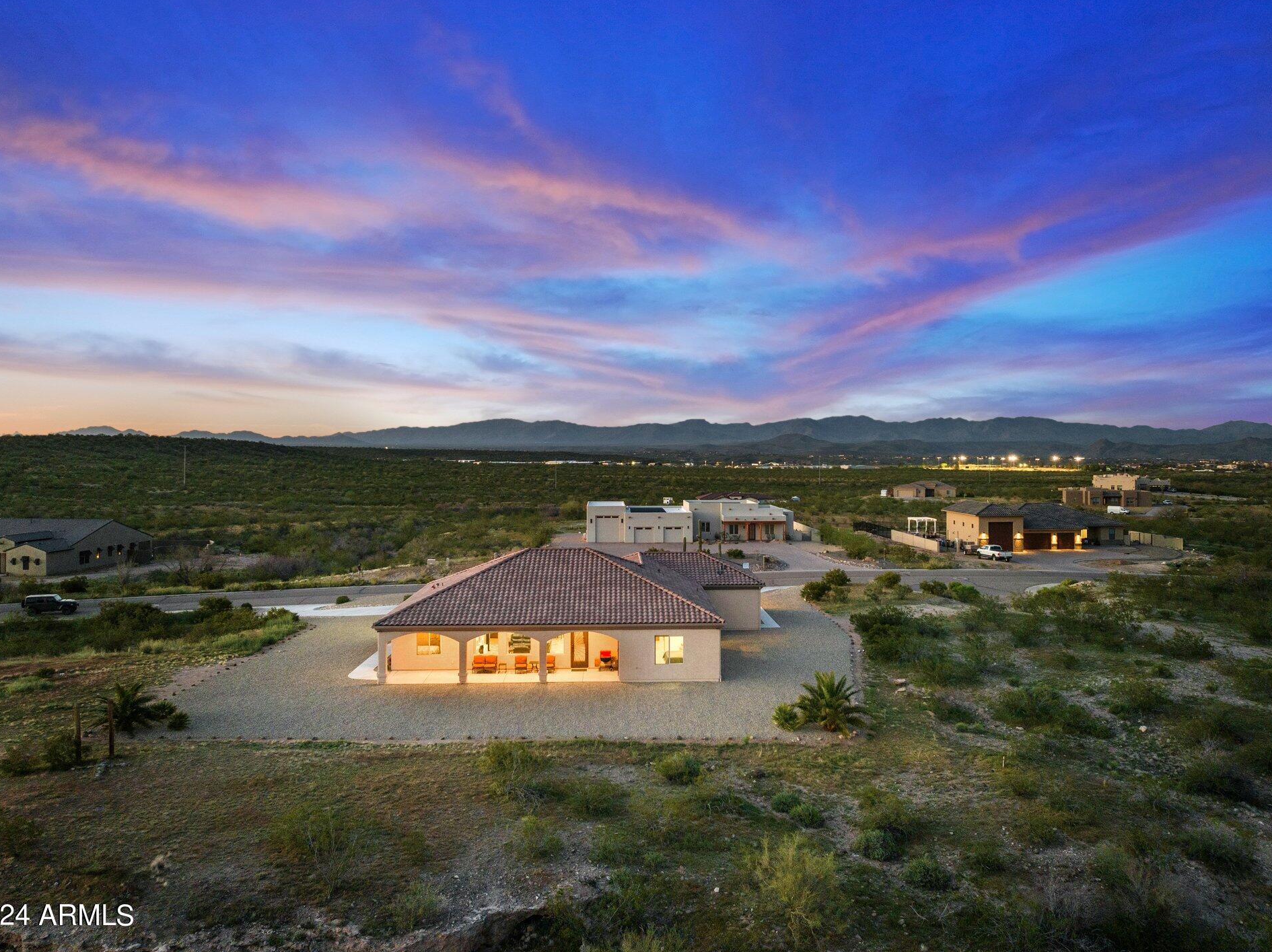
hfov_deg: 67.3
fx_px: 955
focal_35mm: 26
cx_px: 653
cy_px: 446
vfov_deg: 53.0
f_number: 2.8
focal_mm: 12.29
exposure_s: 1/13
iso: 690
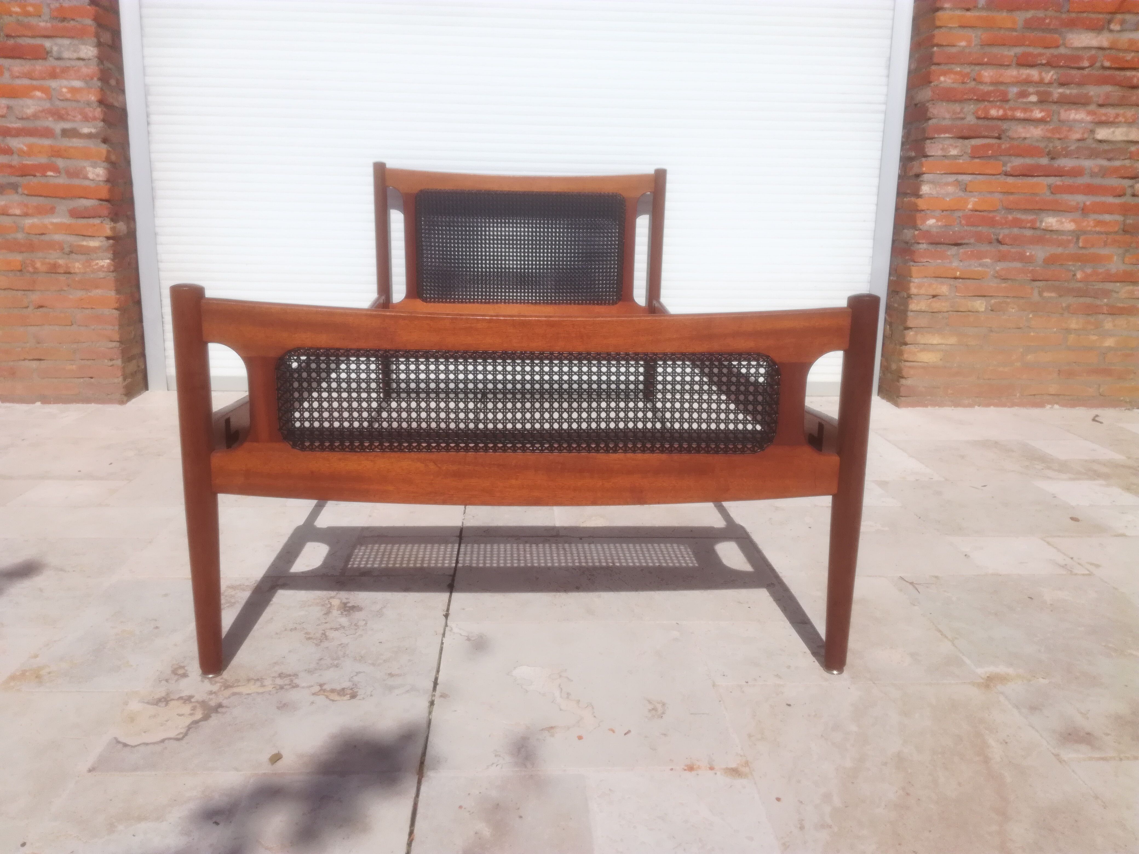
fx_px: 888
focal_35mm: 27
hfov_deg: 65.3
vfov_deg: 51.4
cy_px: 427
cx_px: 570
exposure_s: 1/2732
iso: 50
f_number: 2
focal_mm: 3.79
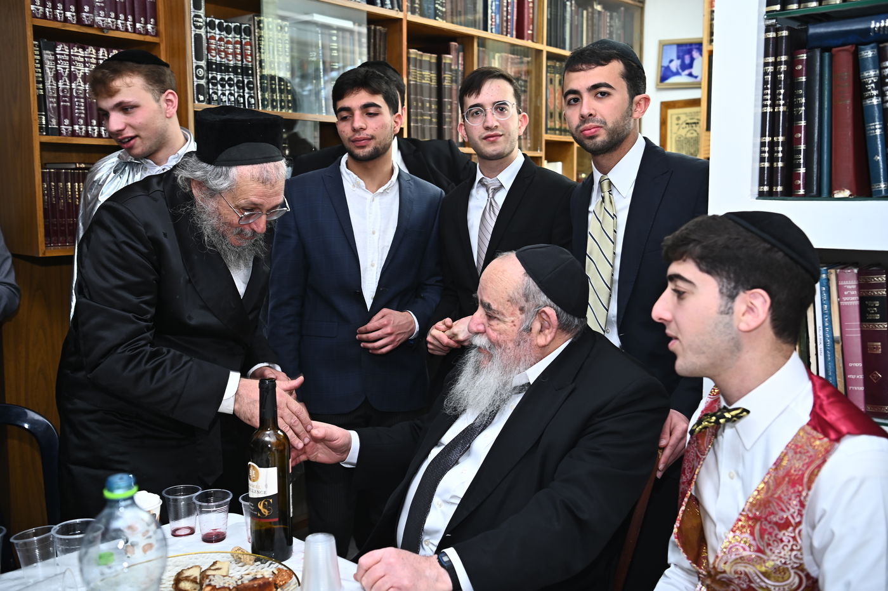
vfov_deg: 35.0
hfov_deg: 50.7
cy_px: 296
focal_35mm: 38
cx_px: 444
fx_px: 937
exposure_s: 1/100
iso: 250
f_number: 4
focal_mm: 38
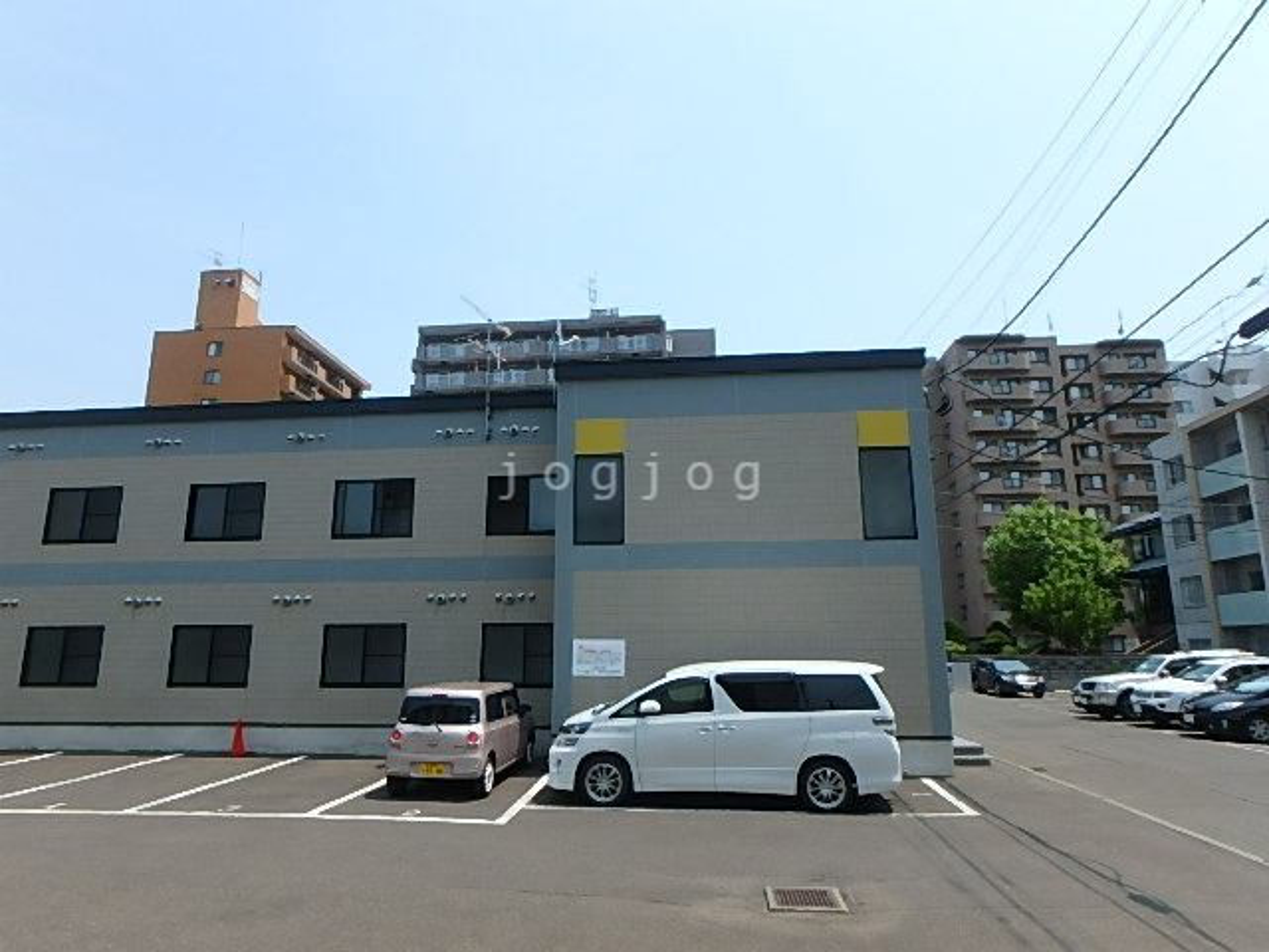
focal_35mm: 21
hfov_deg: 79.0
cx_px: 634
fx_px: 770
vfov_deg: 63.4
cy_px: 476
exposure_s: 1/500
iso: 125
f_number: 6
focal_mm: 3.7
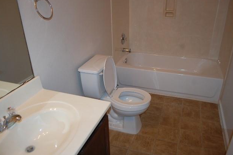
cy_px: 76
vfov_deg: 46.4
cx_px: 117
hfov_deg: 65.5
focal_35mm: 28
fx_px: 181
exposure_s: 1/60
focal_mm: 18
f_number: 3.5
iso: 400
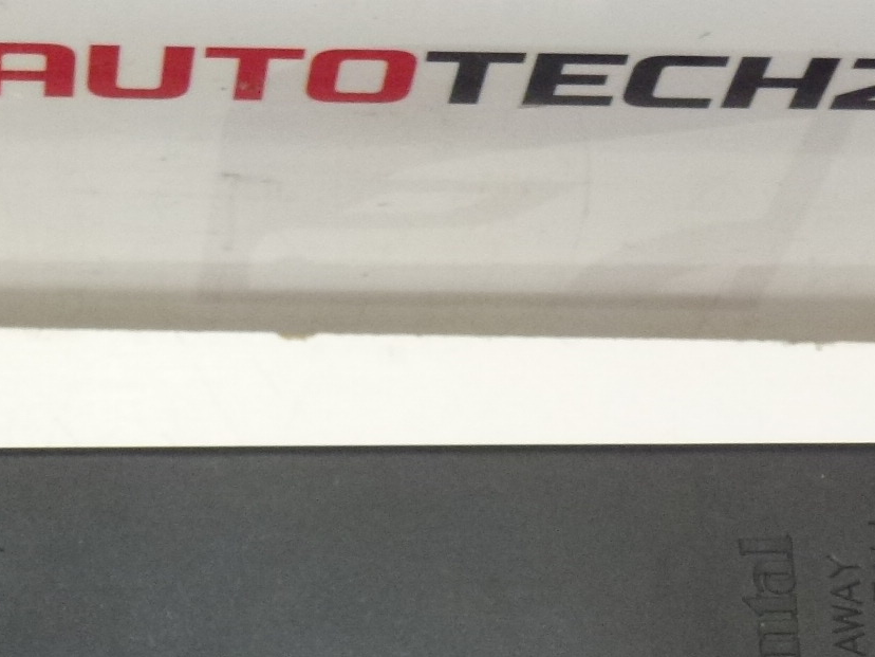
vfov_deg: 10.5
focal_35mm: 141
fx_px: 3564
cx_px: 248
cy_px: 618
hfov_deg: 14.0
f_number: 4.4
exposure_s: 1/125
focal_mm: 10.1
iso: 400
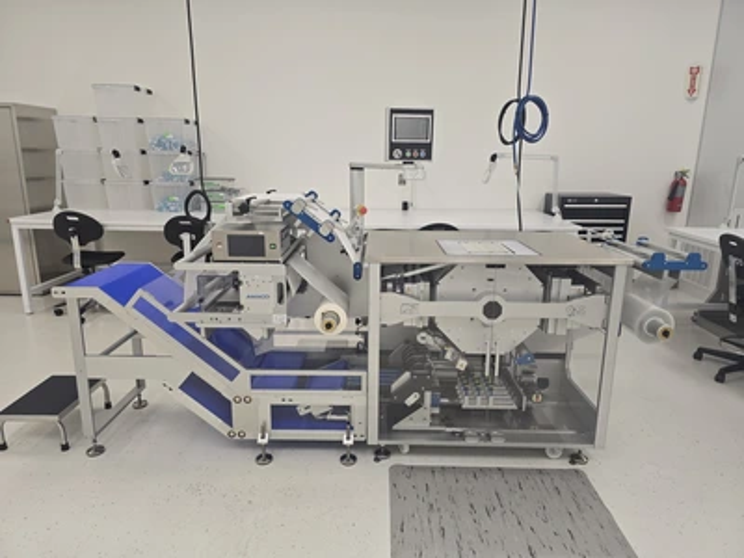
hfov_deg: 73.9
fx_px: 494
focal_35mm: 23
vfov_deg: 58.9
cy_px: 279
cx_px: 372
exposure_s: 1/120
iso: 250
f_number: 1.7
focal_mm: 6.3
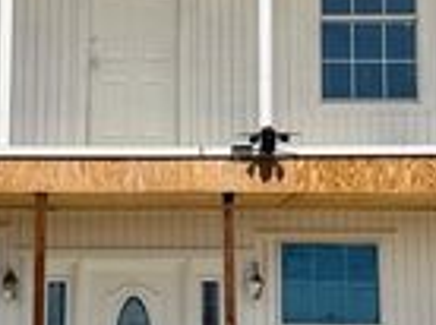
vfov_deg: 16.9
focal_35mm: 87
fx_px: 1094
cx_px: 177
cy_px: 197
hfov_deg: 22.5
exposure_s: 1/12346
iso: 80
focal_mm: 6.76
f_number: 1.78
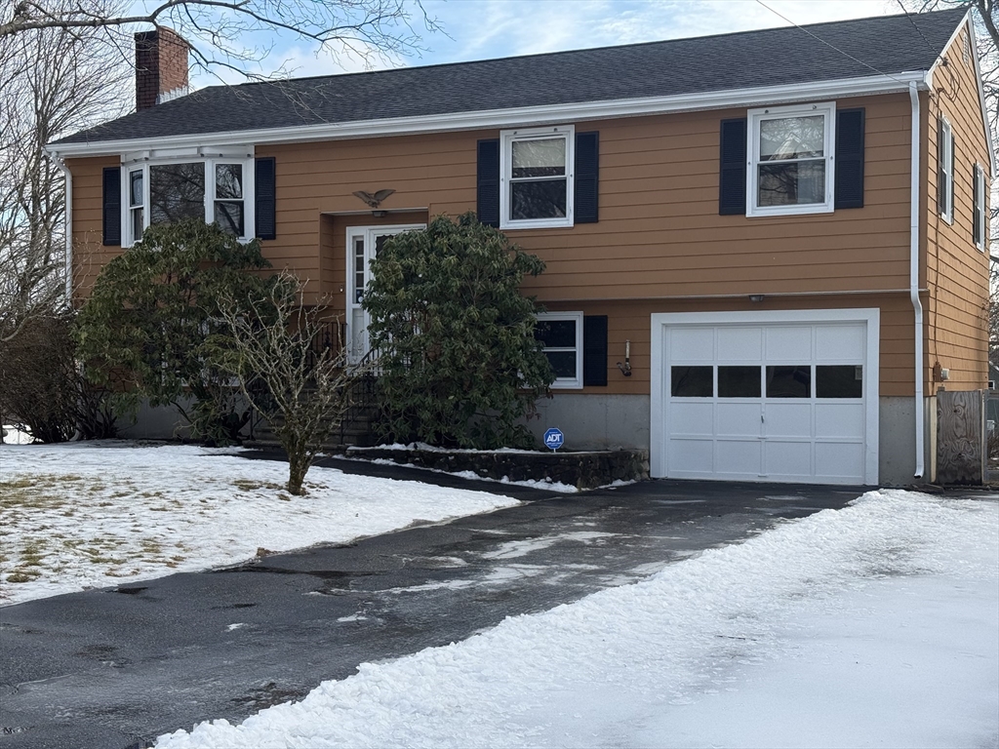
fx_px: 1385
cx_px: 500
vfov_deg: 30.3
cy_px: 374
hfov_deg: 39.7
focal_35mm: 48
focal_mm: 6.76
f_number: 1.78
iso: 80
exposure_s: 1/2088
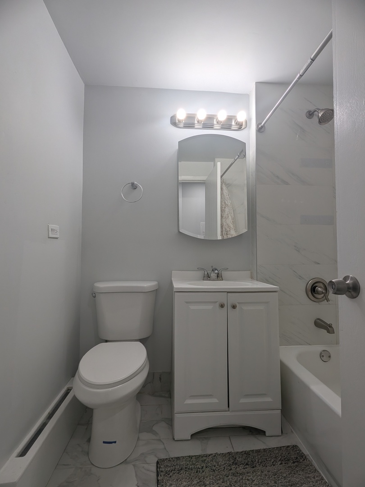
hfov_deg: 78.1
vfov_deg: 94.5
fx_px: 225
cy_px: 244
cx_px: 182
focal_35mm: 16
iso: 49
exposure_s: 1/141
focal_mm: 2.22
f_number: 2.2
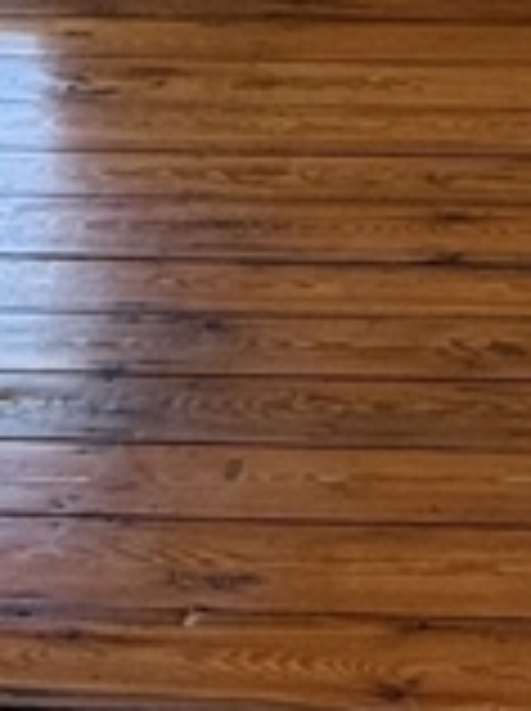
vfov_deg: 19.4
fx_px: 1866
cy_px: -292
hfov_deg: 15.9
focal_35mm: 91
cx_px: 508
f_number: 2.2
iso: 160
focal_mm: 2.22
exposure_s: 1/120
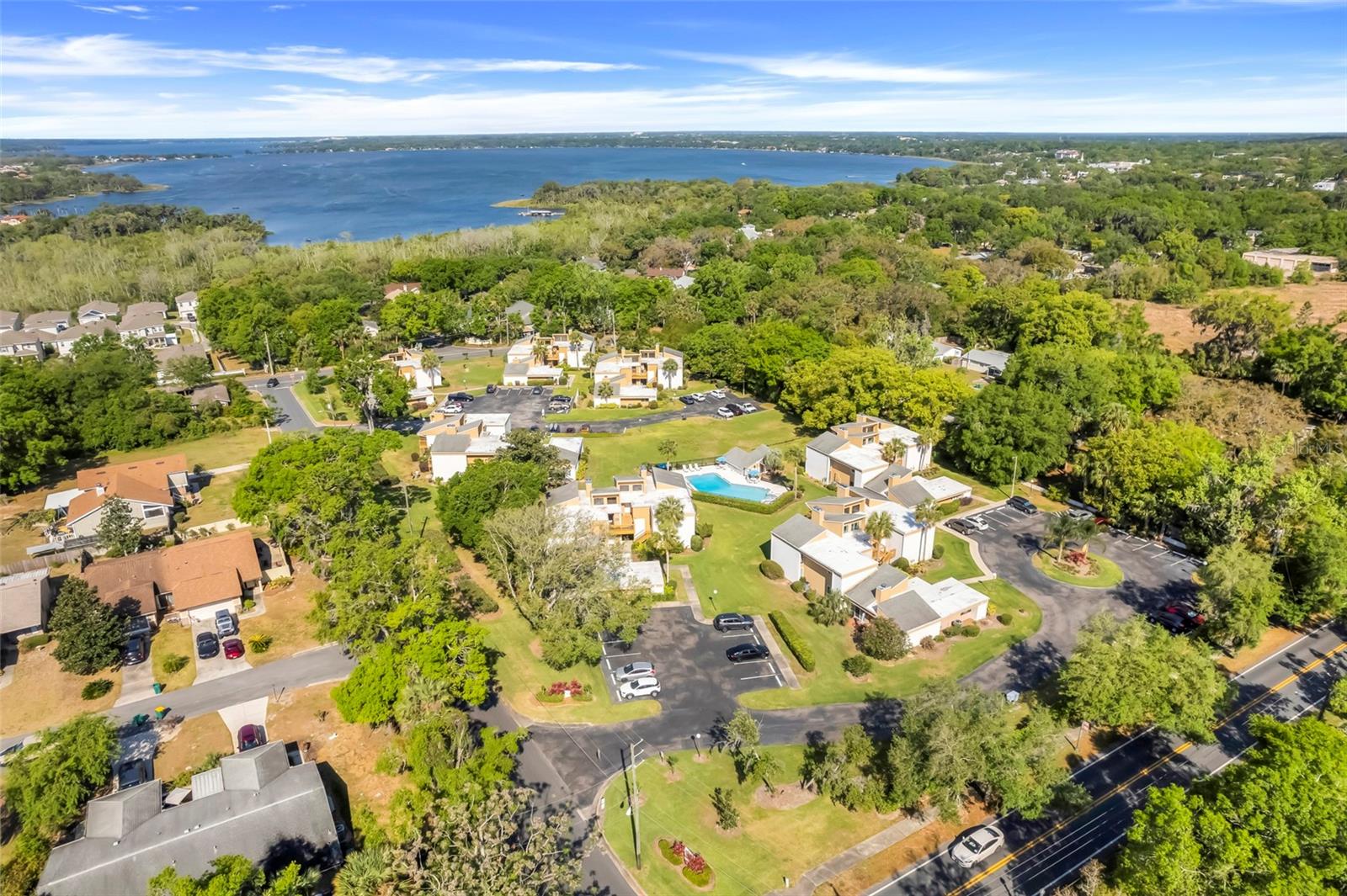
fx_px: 823
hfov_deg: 78.6
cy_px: 448
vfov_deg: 57.2
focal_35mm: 22
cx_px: 674
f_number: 2.8
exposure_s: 1/400
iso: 110
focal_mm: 8.38
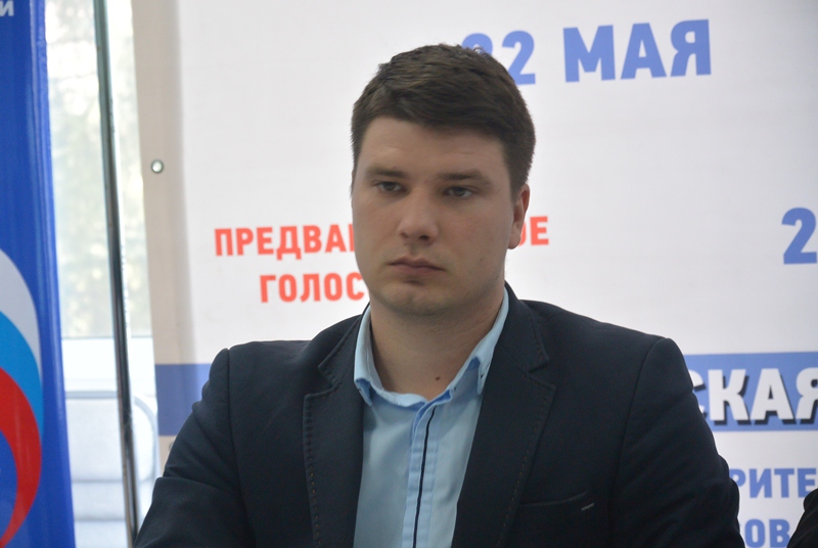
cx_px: 409
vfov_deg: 14.2
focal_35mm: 97
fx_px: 2207
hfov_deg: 21.0
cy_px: 274
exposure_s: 1/40
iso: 400
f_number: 3.8
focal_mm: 36.1
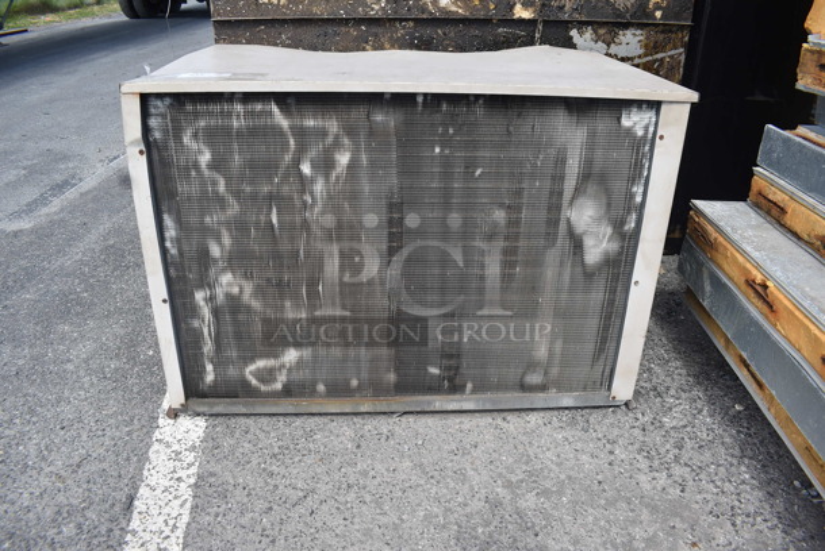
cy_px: 276
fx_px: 619
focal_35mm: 27
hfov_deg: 67.3
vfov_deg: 48.0
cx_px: 412
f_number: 7.1
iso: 200
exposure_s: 1/250
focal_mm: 18
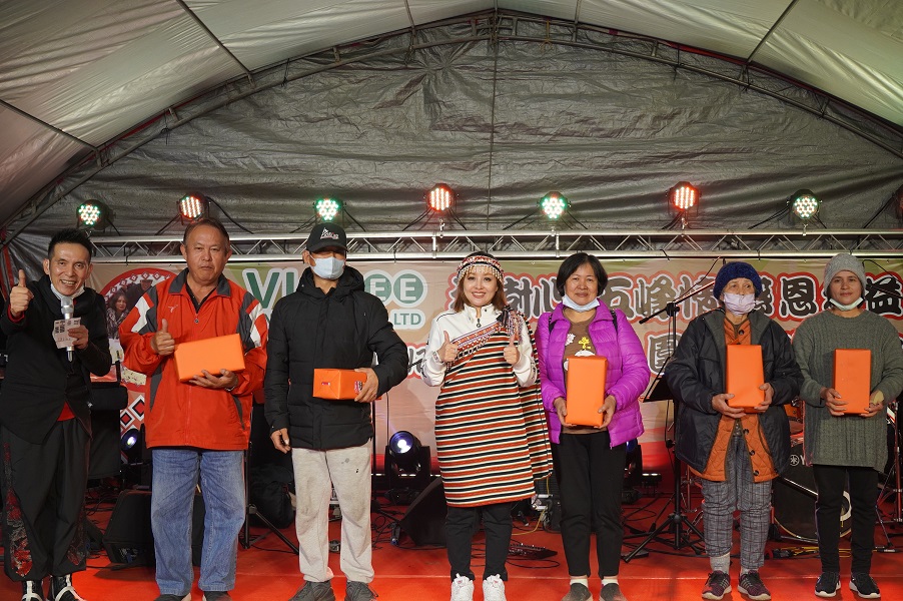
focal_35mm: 36
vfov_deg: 36.8
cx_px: 452
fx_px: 902
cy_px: 300
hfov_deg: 53.2
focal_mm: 24
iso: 500
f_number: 4
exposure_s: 1/160
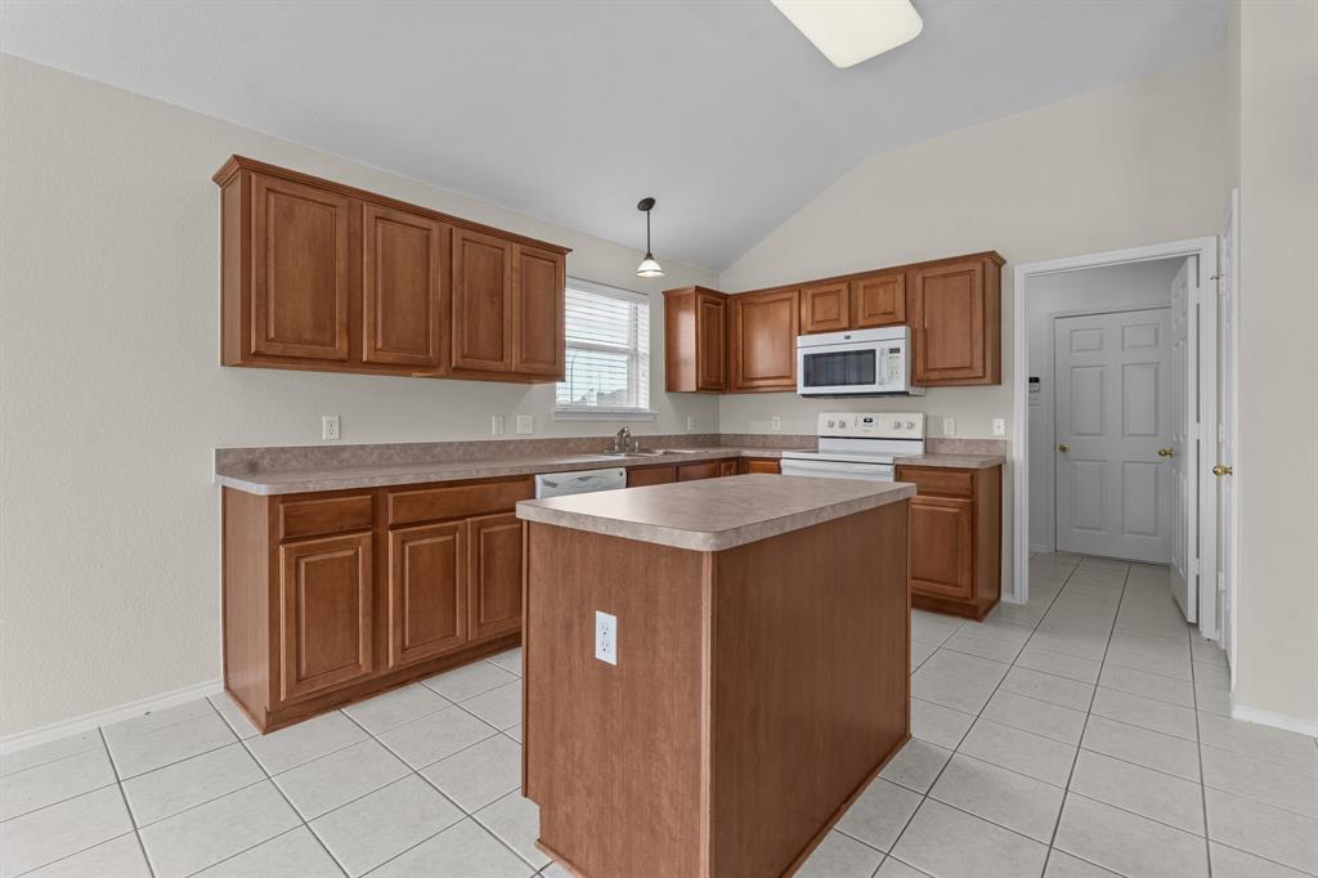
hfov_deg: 96.8
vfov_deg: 73.7
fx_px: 586
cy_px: 439
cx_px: 659
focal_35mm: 16
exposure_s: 1/4
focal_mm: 16
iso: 400
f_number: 8
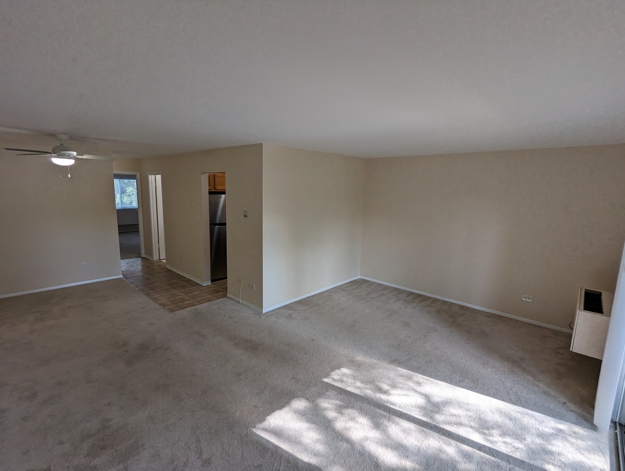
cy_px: 236
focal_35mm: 16
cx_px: 312
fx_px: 289
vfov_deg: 78.3
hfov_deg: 94.4
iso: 60
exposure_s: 1/120
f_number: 2.2
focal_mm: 2.35
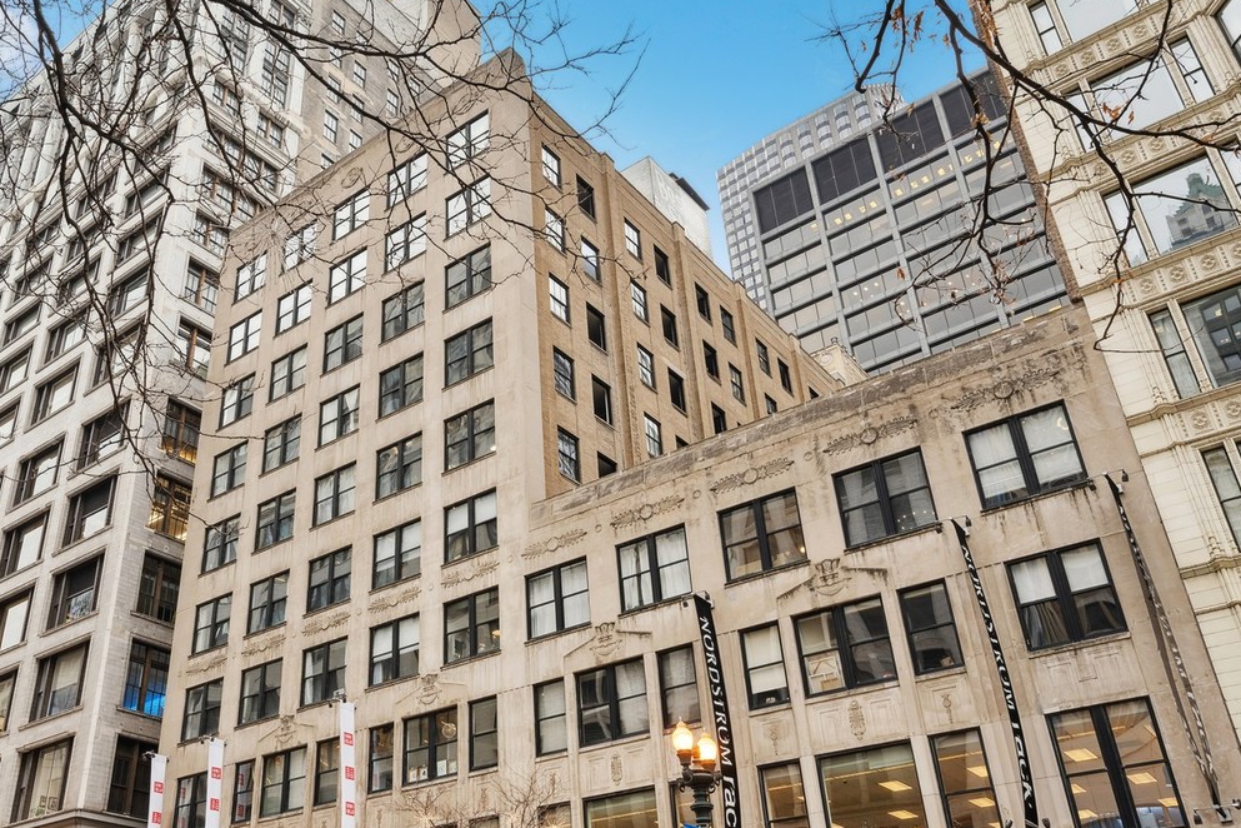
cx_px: 454
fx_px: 1097
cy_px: 462
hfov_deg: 58.1
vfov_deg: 41.3
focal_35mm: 32
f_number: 9.5
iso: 200
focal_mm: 19.5
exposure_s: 1/20
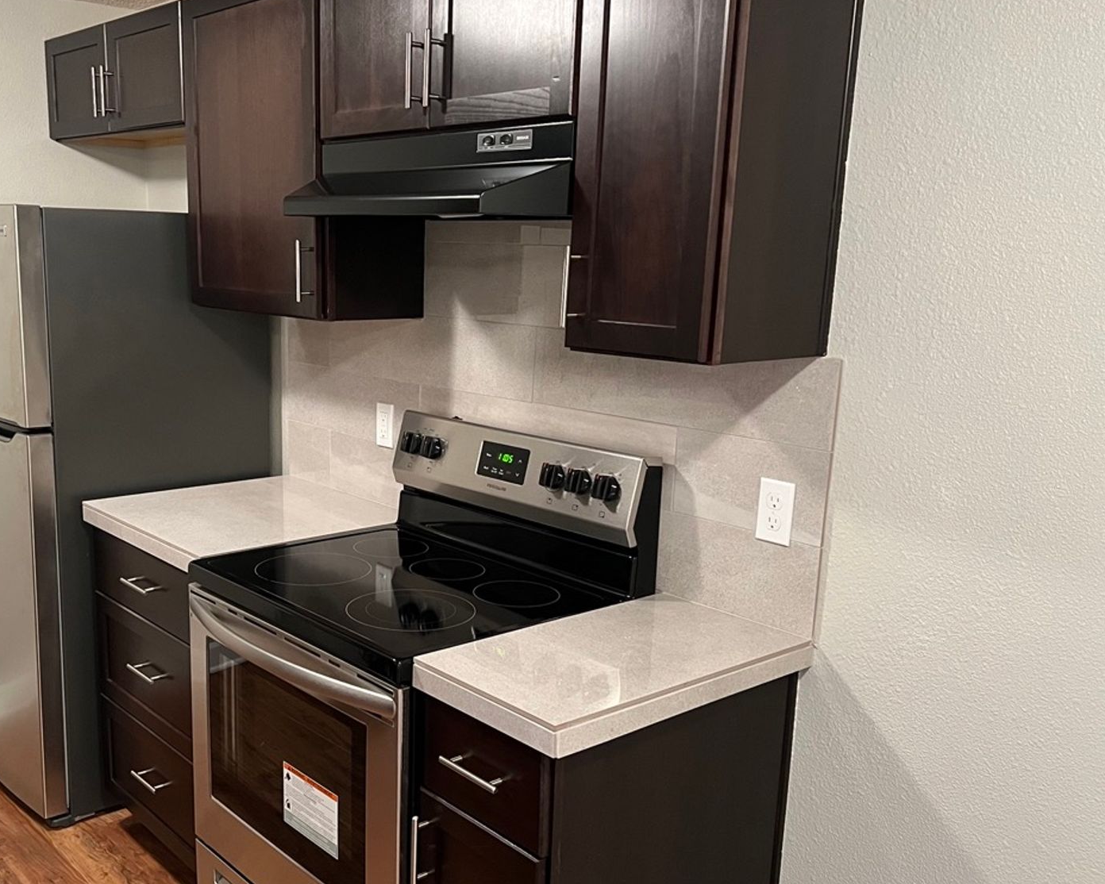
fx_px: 1145
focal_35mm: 35
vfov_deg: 42.1
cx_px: 422
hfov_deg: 51.1
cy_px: 504
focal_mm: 5.7
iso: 400
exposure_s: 1/60
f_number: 1.5
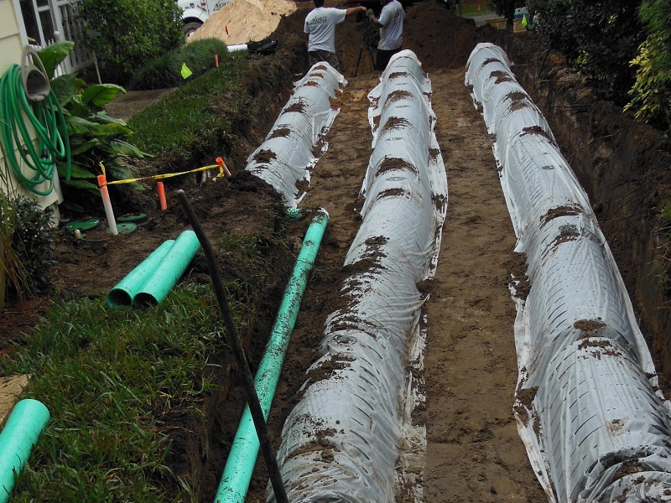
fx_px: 756
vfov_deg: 36.8
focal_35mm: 39
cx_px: 336
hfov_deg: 47.9
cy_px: 252
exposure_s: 1/160
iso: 125
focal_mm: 6.9
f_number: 4.1
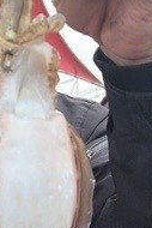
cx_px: -65
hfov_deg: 15.3
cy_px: 110
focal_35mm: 84
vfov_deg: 24.2
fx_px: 531
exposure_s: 1/7353
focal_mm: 6.76
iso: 500
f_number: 1.78
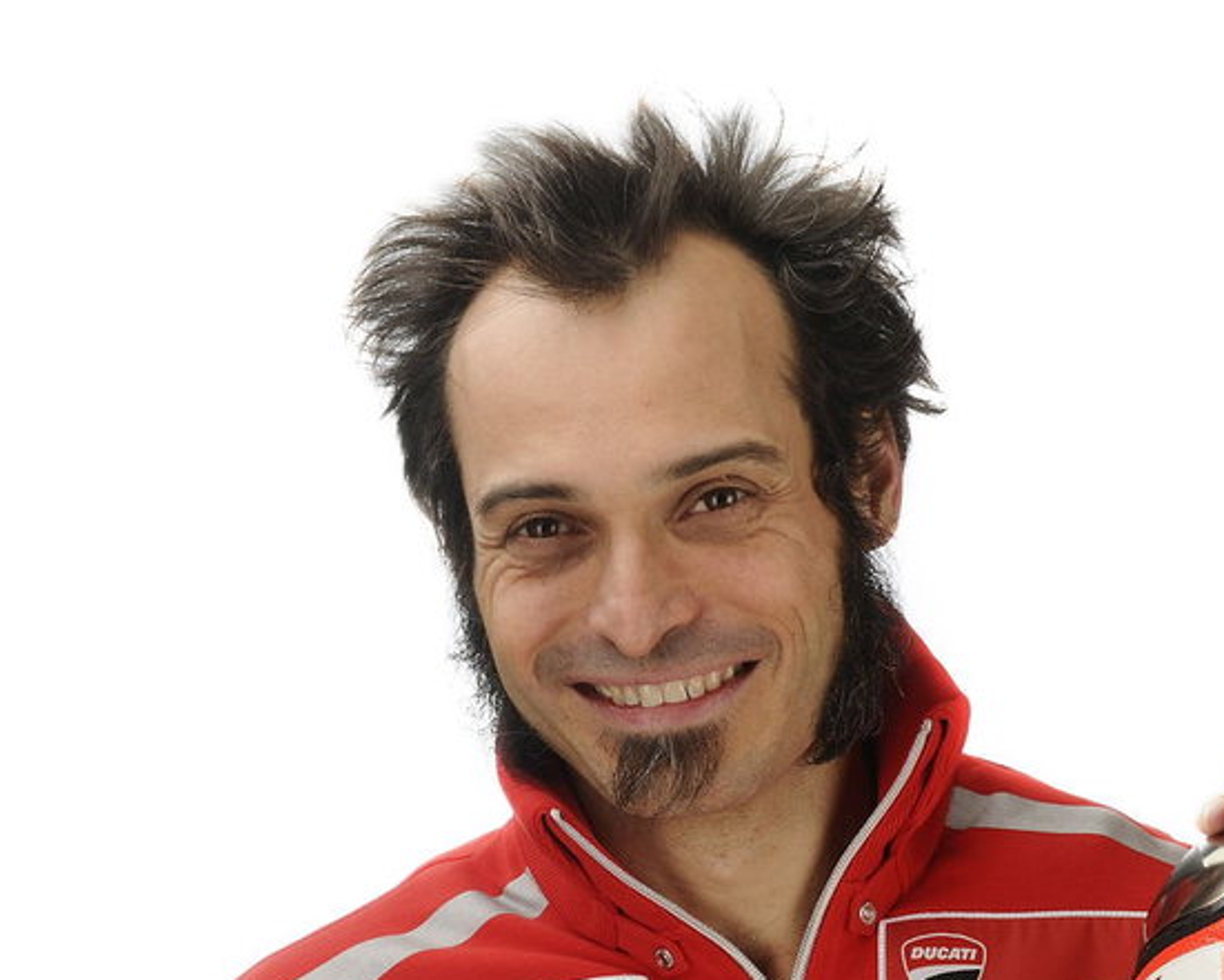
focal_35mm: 305
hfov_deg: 6.3
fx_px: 11051
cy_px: 896
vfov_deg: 5.1
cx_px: 1750
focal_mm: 112
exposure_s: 1/125
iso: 100
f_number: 13
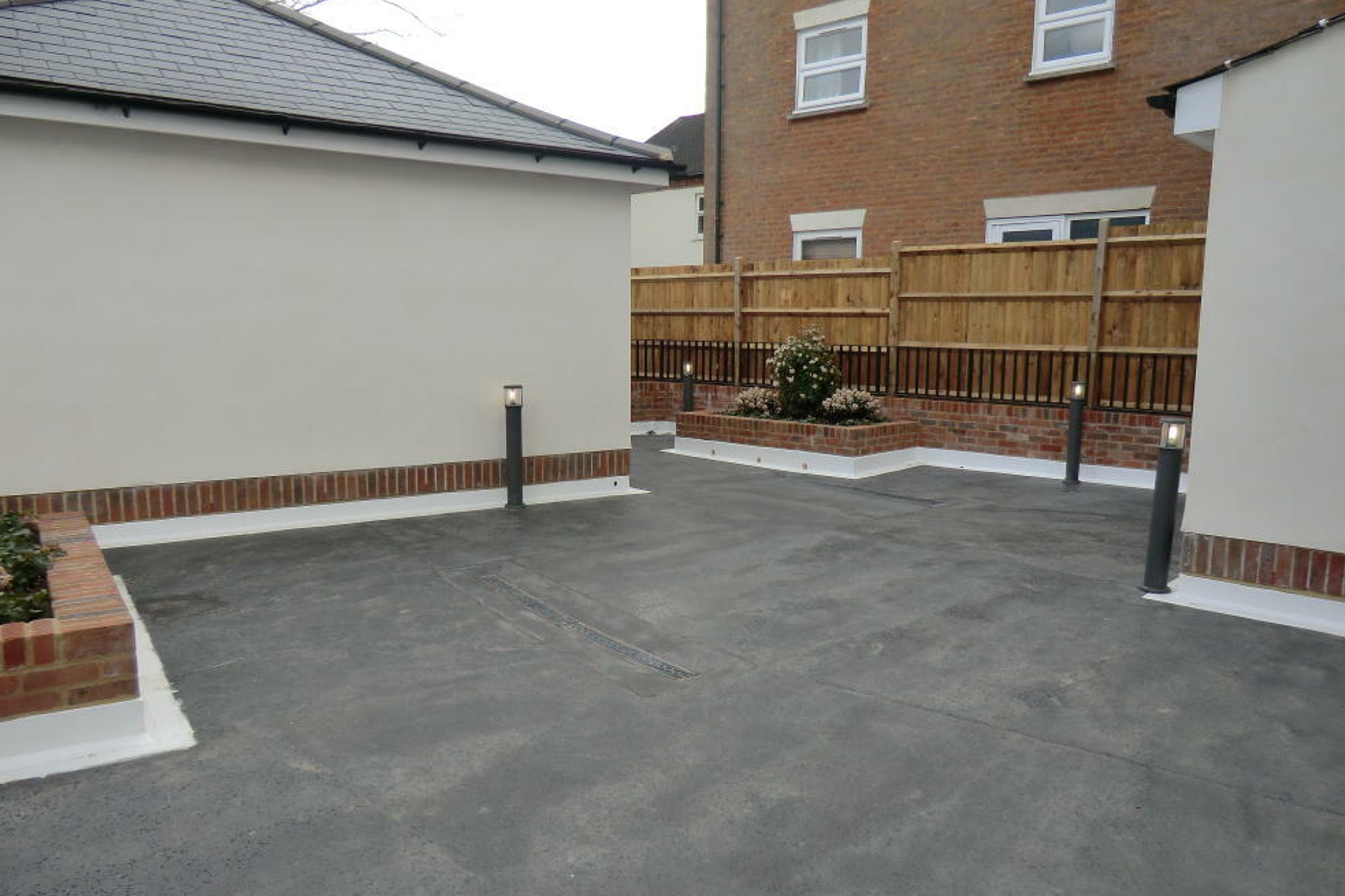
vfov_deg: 49.5
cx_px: 684
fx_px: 971
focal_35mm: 26
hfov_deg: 69.4
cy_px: 476
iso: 64
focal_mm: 4.3
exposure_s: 1/250
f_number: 3.2
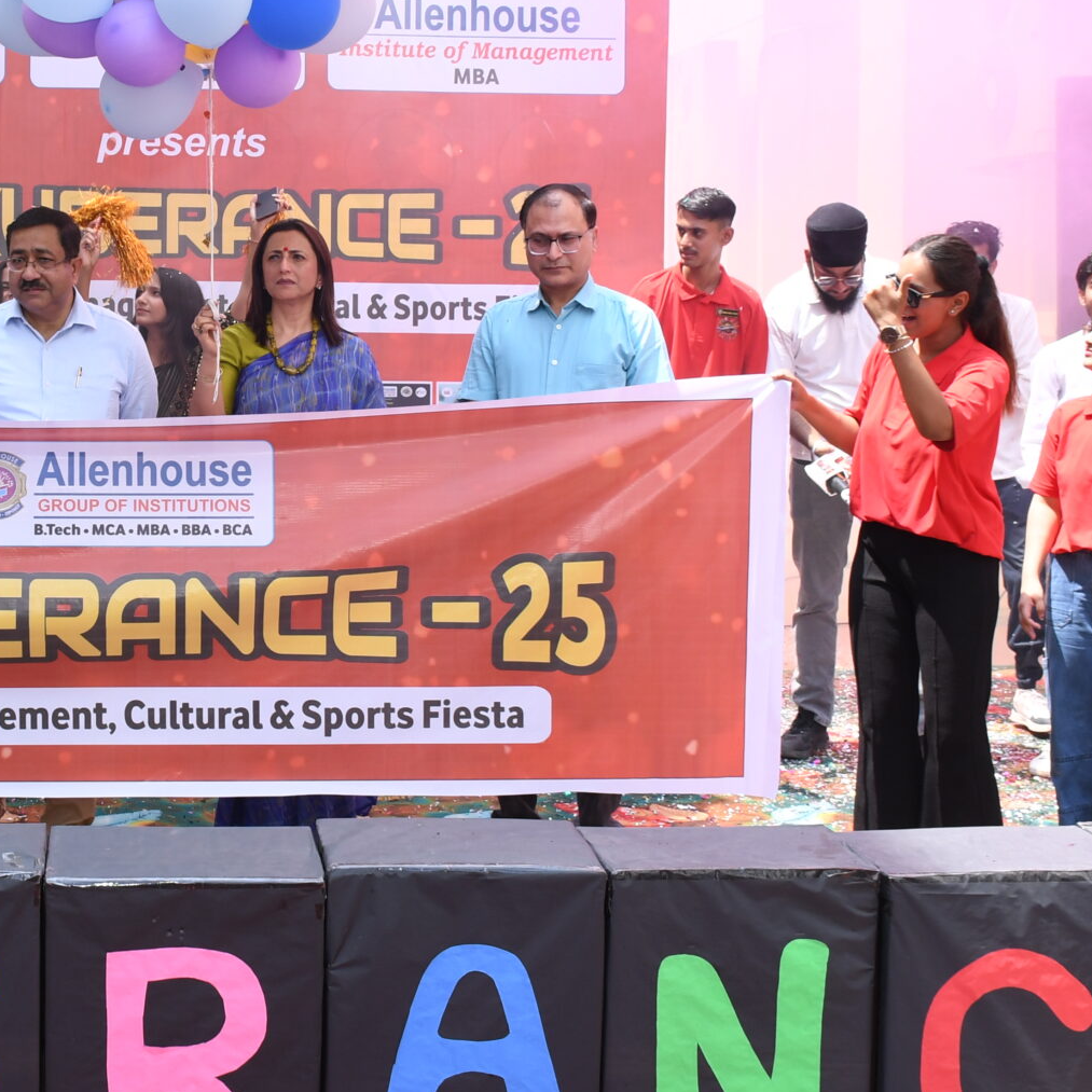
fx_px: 2070
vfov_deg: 29.3
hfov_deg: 29.0
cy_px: 345
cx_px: 246
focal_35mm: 58
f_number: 7.1
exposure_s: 1/160
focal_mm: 18
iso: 250
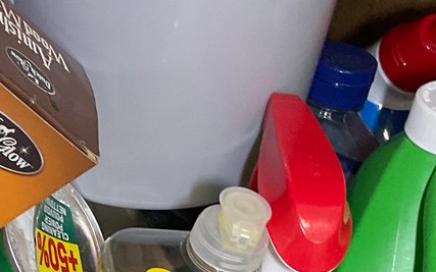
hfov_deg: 19.0
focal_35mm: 109
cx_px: 102
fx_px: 1295
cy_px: 356
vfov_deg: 11.7
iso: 64
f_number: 1.8
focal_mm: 3
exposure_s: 1/61
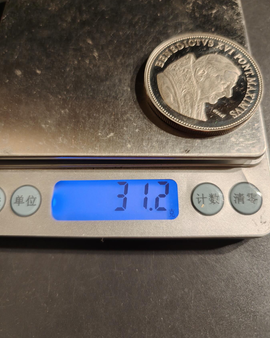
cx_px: 135
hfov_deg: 58.8
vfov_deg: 70.3
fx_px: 240
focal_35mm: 24
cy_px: 169
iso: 250
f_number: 1.6
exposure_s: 1/152
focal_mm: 6.06
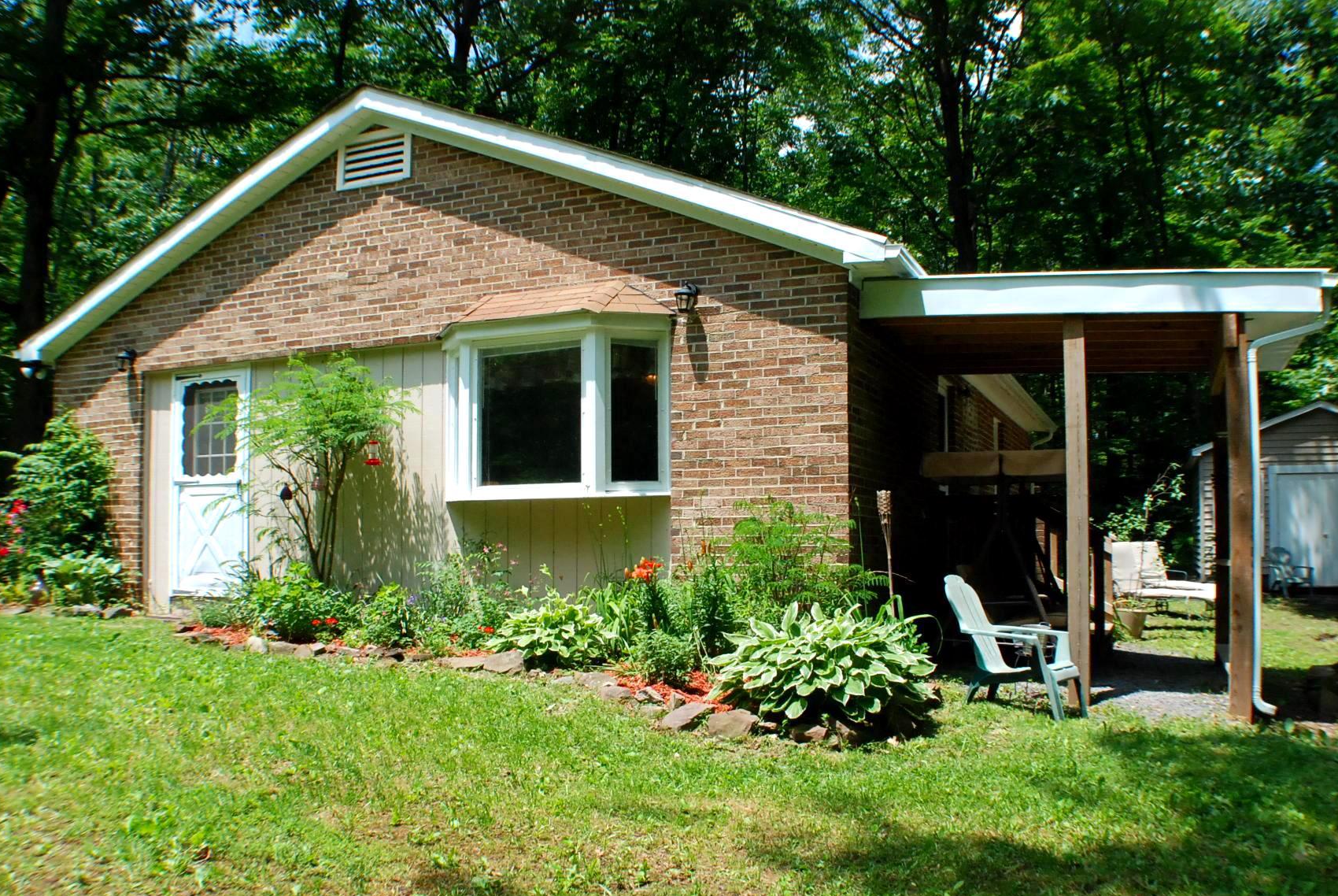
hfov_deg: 47.3
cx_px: 691
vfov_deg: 32.7
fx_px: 1526
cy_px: 509
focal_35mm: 41
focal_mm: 24
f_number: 13
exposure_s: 1/640
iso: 1000
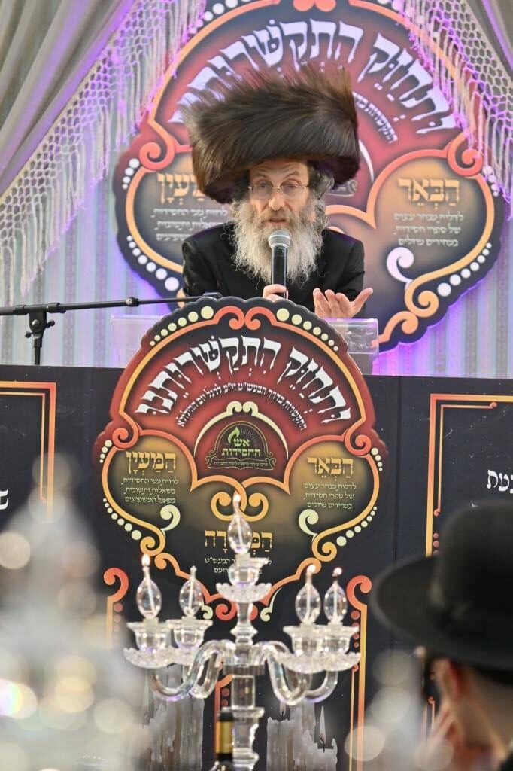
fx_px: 3850
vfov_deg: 11.4
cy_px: 386
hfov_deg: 7.6
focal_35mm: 180
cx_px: 256
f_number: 4
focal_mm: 120
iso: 640
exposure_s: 1/160
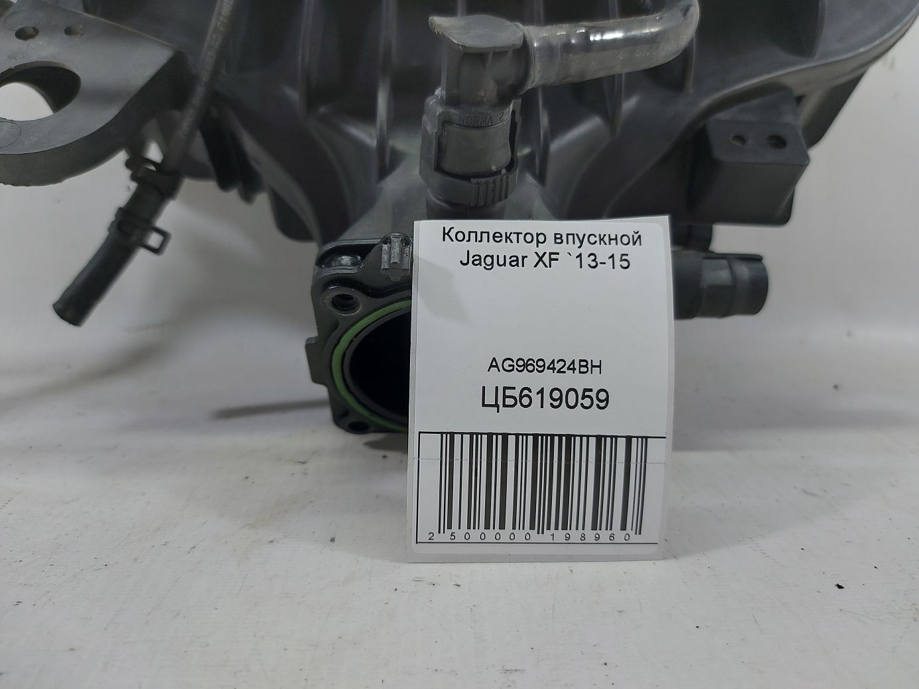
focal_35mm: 24
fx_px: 637
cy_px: 344
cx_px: 460
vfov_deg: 56.8
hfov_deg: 71.6
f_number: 1.8
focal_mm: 5.23
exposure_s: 1/60
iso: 50
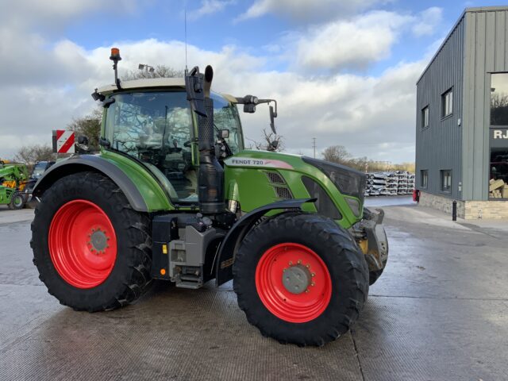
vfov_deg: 48.2
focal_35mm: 29
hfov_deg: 61.7
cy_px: 190
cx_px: 254
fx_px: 426
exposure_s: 1/657
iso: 16
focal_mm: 3
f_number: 1.8
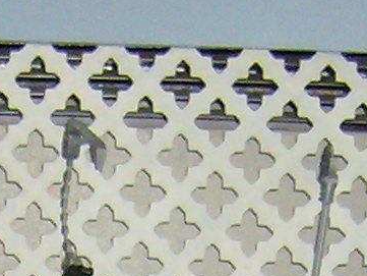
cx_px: 10
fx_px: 2715
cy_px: 957
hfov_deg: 7.7
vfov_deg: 5.3
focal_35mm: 256
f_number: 2.8
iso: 200
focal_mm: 6
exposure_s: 1/60
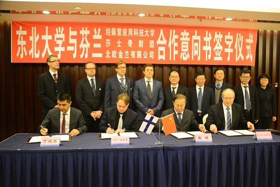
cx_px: 140
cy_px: 94
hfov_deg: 58.7
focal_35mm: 32
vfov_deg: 41.1
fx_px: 249
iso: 5000
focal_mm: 32
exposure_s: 1/80
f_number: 3.5
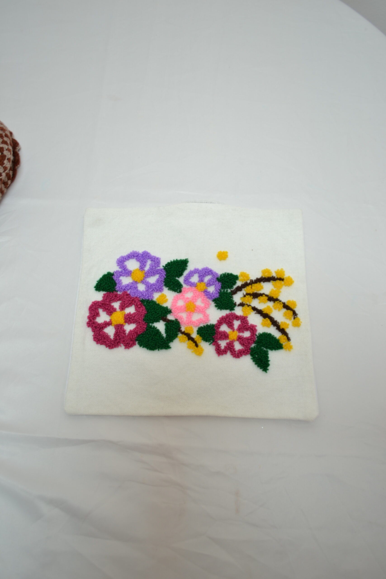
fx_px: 531
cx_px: 193
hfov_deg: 40.0
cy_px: 290
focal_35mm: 33
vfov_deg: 57.2
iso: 100
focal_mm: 22
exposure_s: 1/10
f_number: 3.8
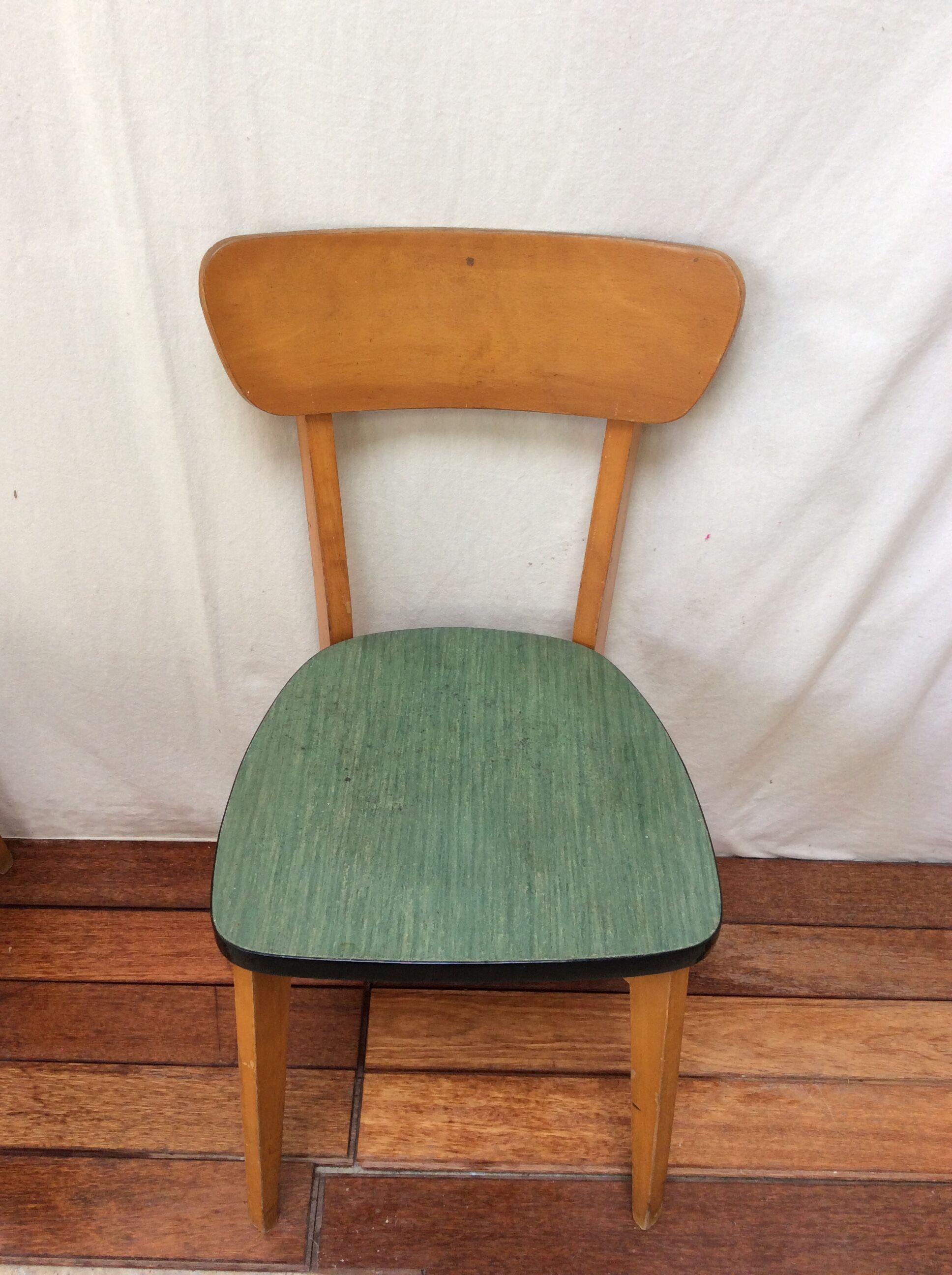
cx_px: 476
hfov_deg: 44.1
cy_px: 638
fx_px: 1177
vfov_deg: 56.9
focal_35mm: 32
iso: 50
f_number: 2.4
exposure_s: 1/25
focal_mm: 3.3
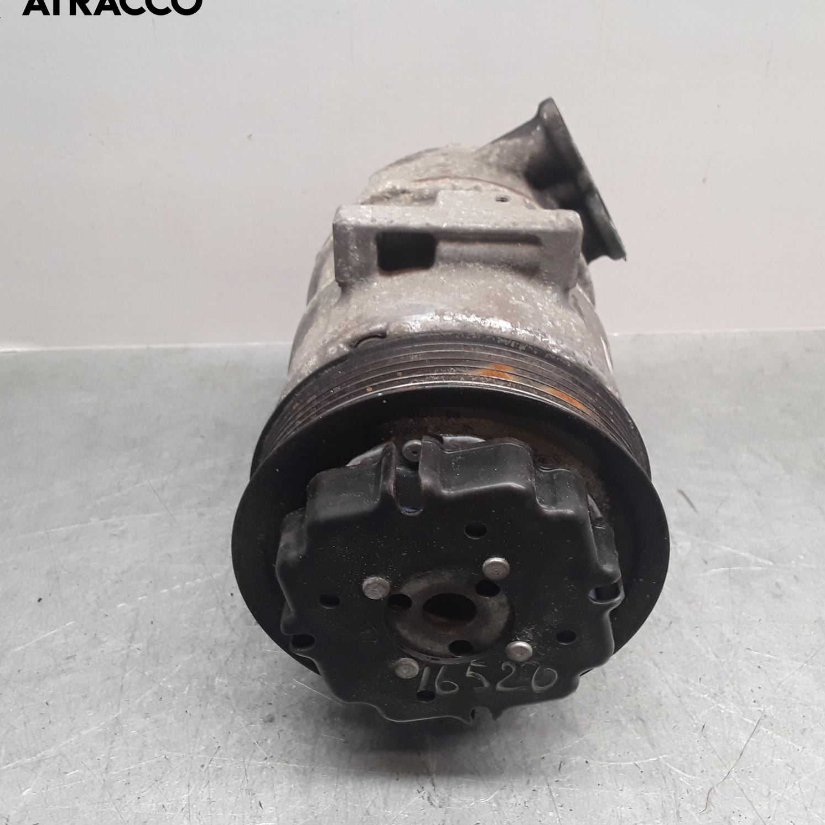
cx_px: 429
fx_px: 917
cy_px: 407
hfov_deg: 48.4
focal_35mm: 34
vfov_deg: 48.4
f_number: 1.9
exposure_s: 1/50
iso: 50
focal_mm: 2.91
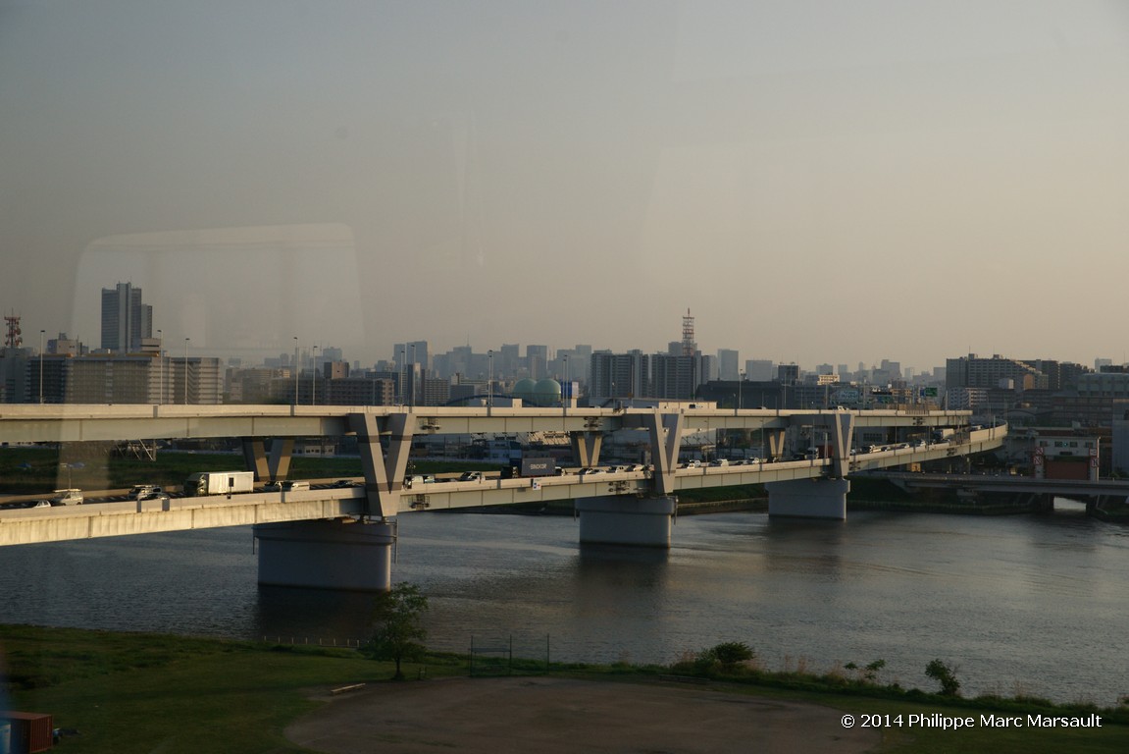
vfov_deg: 22.6
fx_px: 1882
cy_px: 377
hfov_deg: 33.4
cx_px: 564
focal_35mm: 60
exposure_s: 1/125
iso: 400
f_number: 8
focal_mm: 60
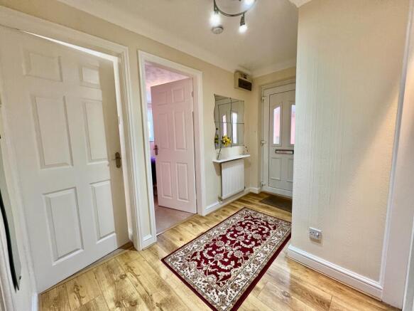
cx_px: 207
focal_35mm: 13
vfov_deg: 89.9
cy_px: 156
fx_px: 155
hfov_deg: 106.2
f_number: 1.8
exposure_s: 1/50
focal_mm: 1.57
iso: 125
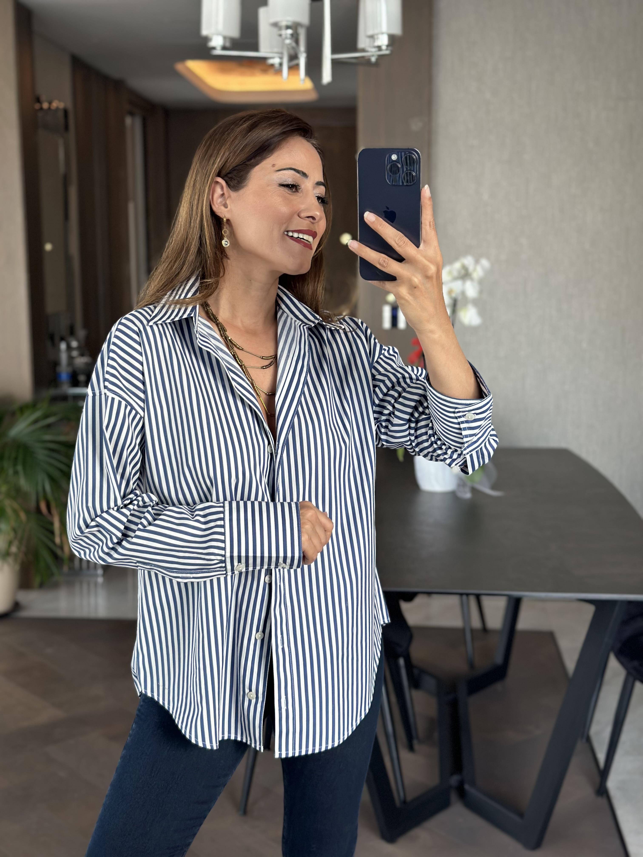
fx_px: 1189
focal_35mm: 48
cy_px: 428
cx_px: 322
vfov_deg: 39.7
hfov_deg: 30.3
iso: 125
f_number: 1.78
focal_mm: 6.86
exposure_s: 1/60
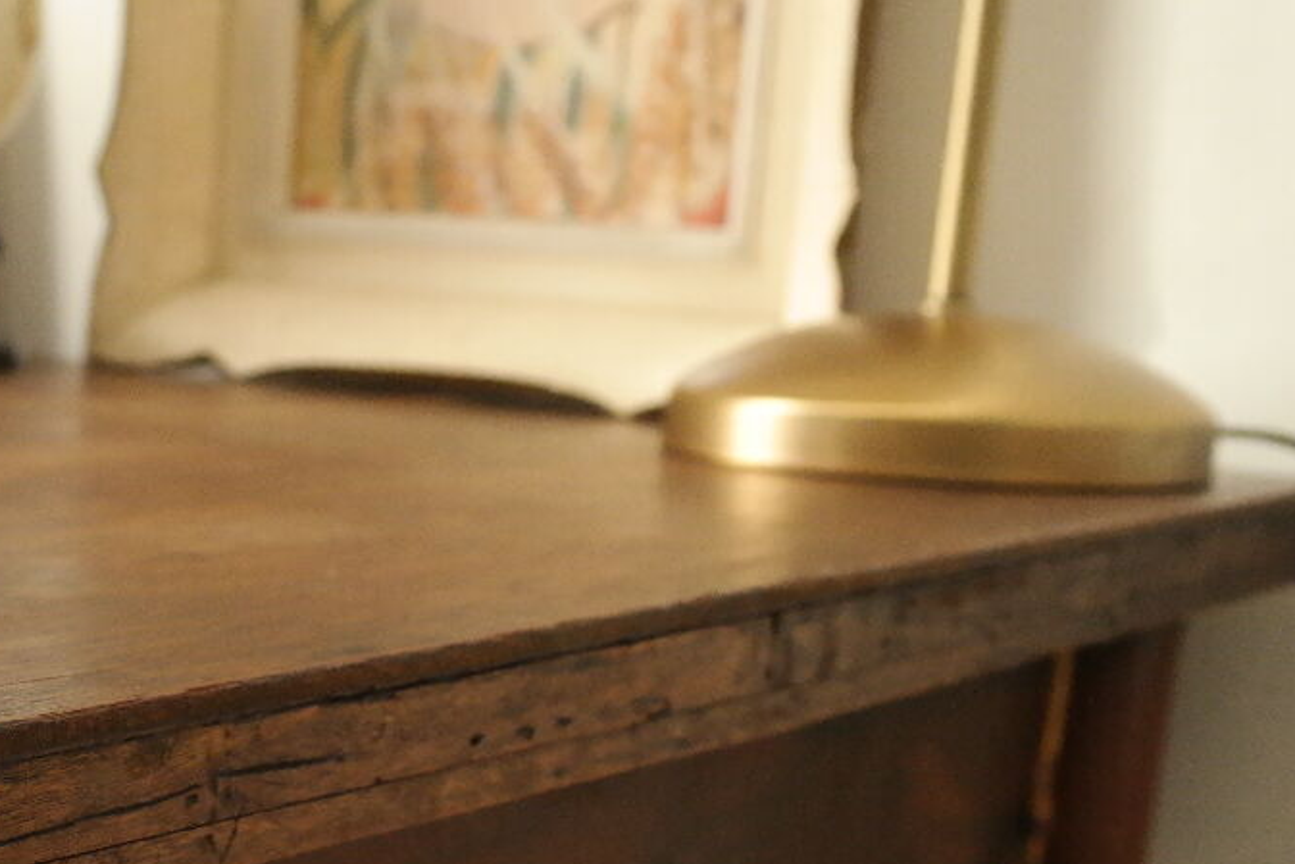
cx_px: -119
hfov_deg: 24.6
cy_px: 847
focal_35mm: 77
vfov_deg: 17.4
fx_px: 2770
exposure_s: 1/50
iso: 1600
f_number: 5.6
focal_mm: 20
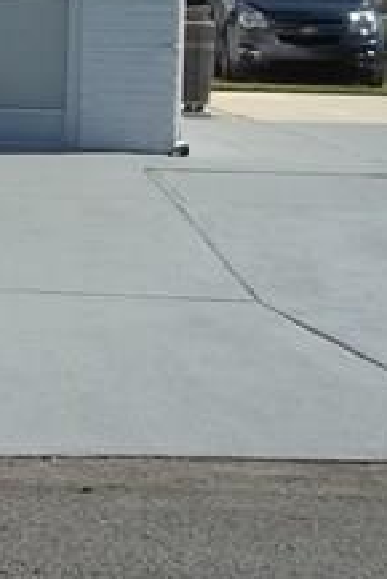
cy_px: 8
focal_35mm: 162
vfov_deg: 12.5
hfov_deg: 8.2
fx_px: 2608
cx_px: -323
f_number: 8
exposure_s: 1/320
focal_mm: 5.9
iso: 64
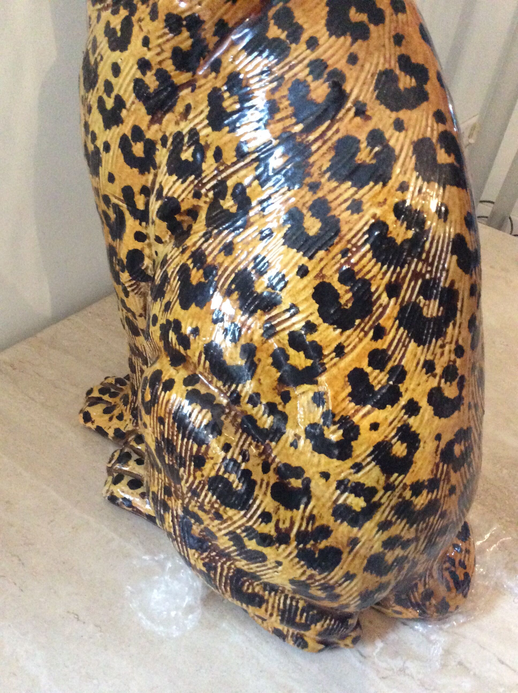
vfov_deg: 56.9
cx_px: 259
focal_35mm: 32
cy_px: 346
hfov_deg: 44.1
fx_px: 640
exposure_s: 1/17
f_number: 2.4
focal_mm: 3.3
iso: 400
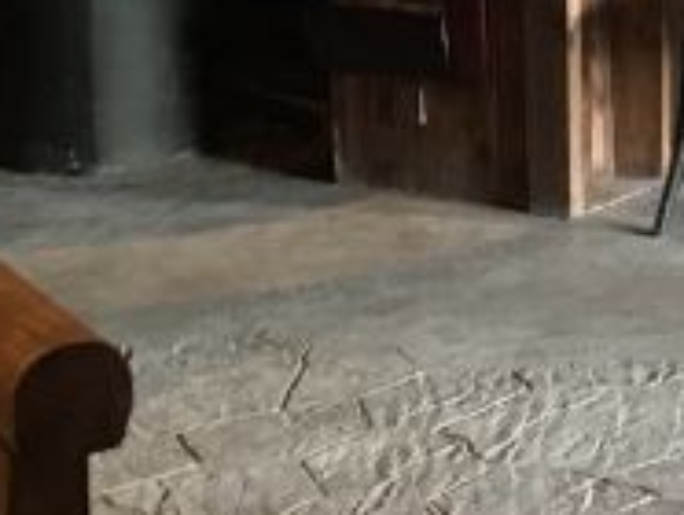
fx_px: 2157
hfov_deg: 17.0
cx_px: 890
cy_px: -200
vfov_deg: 13.0
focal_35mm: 109
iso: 200
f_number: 2.2
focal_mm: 4.15
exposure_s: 1/20
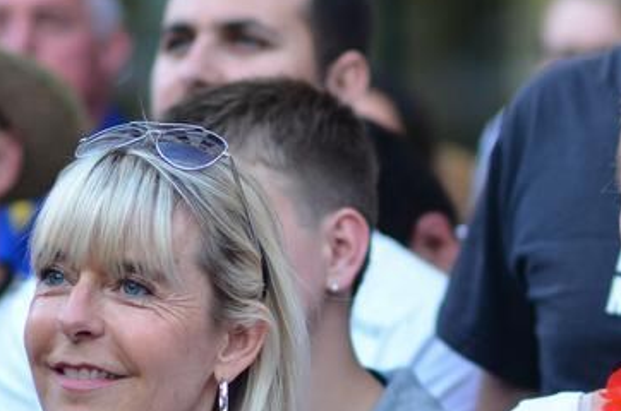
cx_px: 757
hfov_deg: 5.8
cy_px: 161
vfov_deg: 3.9
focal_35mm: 352
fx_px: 6068
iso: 400
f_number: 2.5
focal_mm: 85
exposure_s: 1/200
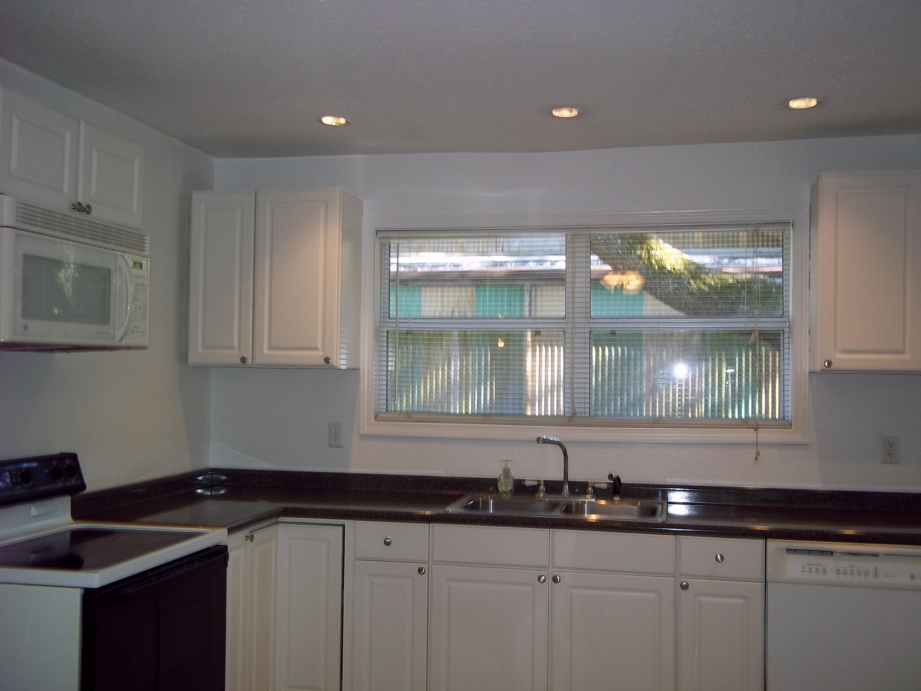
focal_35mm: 36
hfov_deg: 51.4
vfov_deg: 39.7
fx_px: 958
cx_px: 460
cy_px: 346
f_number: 3.1
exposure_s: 1/30
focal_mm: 6.5
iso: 80
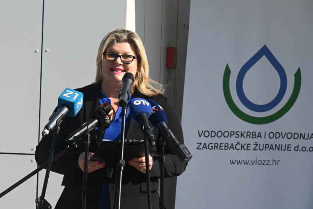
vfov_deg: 9.2
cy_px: 108
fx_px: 1295
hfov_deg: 13.8
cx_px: 111
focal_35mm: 149
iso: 640
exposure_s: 1/1250
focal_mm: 115
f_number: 9
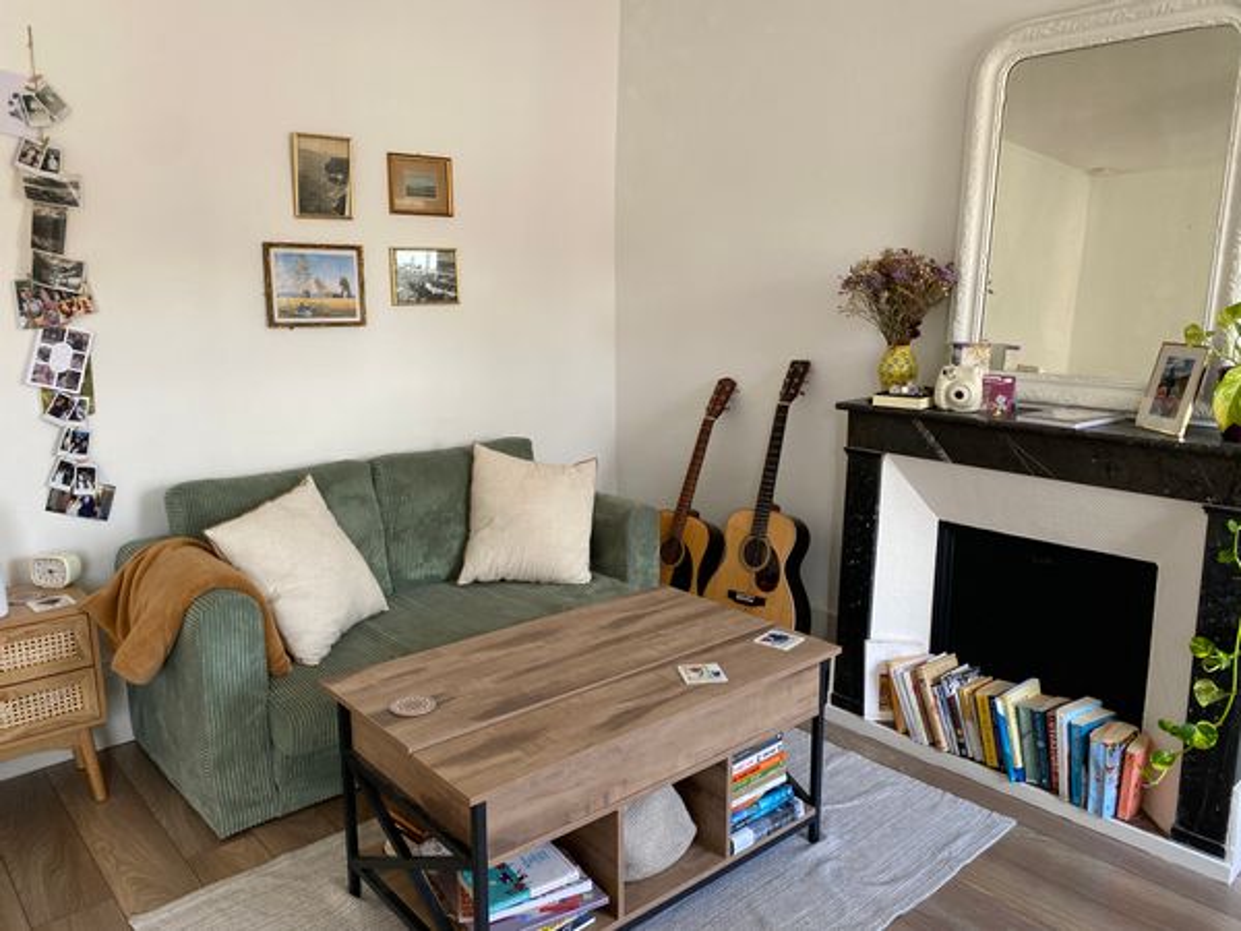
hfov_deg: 67.3
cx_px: 620
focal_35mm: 26
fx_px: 932
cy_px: 466
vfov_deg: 53.1
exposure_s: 1/121
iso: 80
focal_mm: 4.25
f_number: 1.8
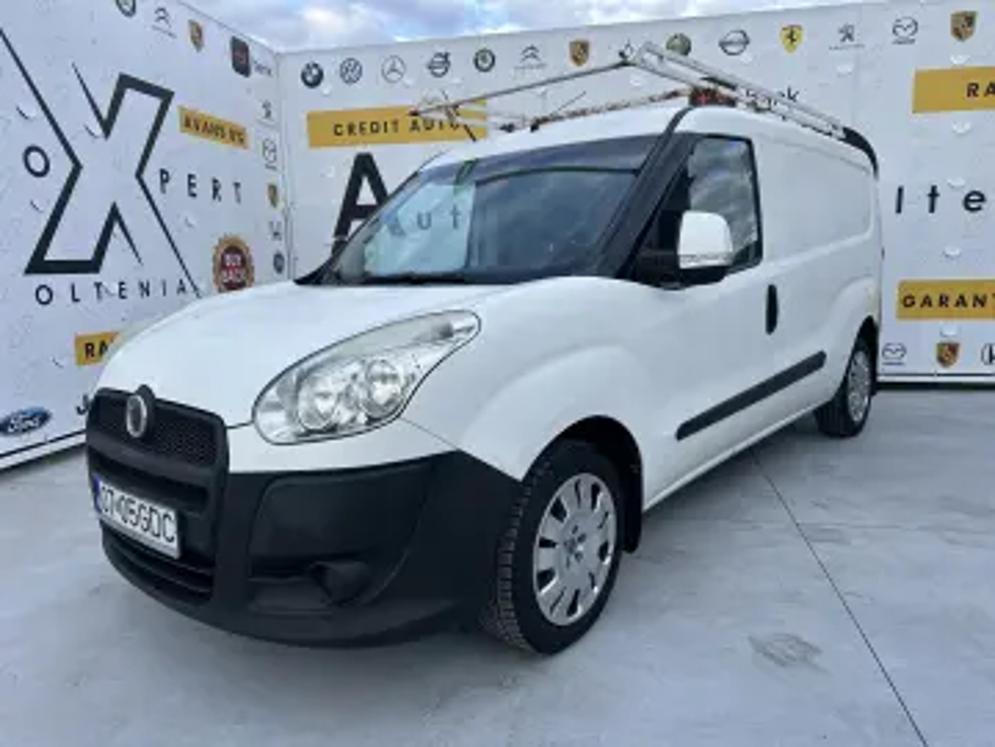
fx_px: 690
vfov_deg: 56.8
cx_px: 498
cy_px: 374
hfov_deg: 71.6
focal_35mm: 24
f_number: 1.78
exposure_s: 1/1009
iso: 80
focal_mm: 6.86
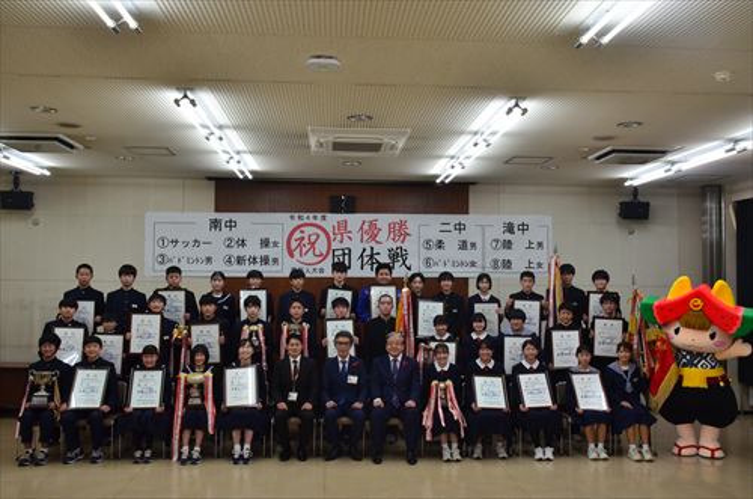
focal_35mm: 33
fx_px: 689
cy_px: 250
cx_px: 376
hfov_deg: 57.3
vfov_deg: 39.8
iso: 1600
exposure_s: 1/160
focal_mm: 22
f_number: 6.3
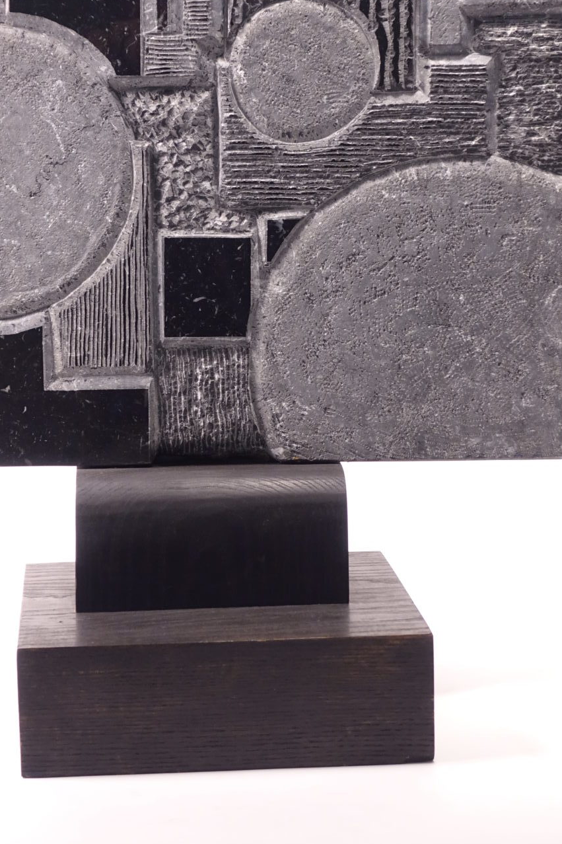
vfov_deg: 26.1
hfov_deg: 17.7
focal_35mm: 77
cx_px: 186
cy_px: 245
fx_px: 1803
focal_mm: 17.48
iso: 400
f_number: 2.8
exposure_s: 1/25
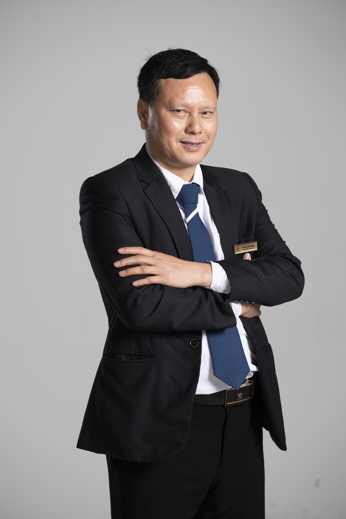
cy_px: 260
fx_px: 2119
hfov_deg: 9.3
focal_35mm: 147
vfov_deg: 14.0
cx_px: 173
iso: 200
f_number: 4
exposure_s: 1/160
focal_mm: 98.2
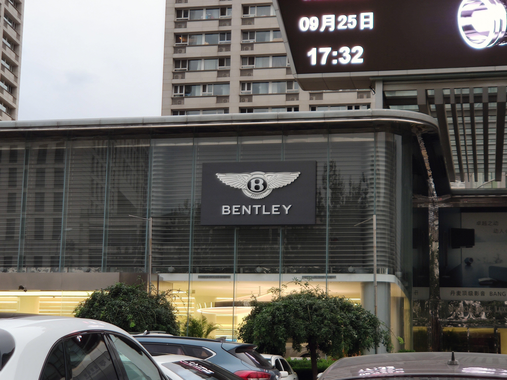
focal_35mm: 70
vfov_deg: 21.0
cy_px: 190
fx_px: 1025
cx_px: 254
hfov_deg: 27.8
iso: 108
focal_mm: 6.22
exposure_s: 1/50
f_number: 2.2
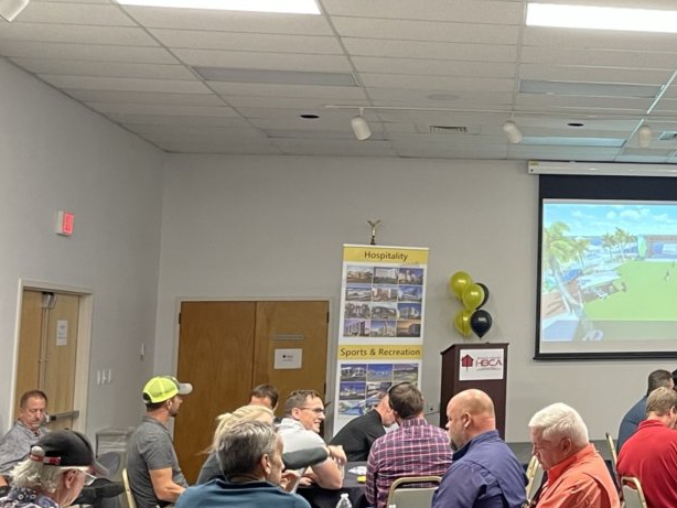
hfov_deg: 27.0
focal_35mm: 65
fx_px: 1272
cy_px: 170
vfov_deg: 22.5
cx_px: 772
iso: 160
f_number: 1.6
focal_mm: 4.2
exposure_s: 1/60
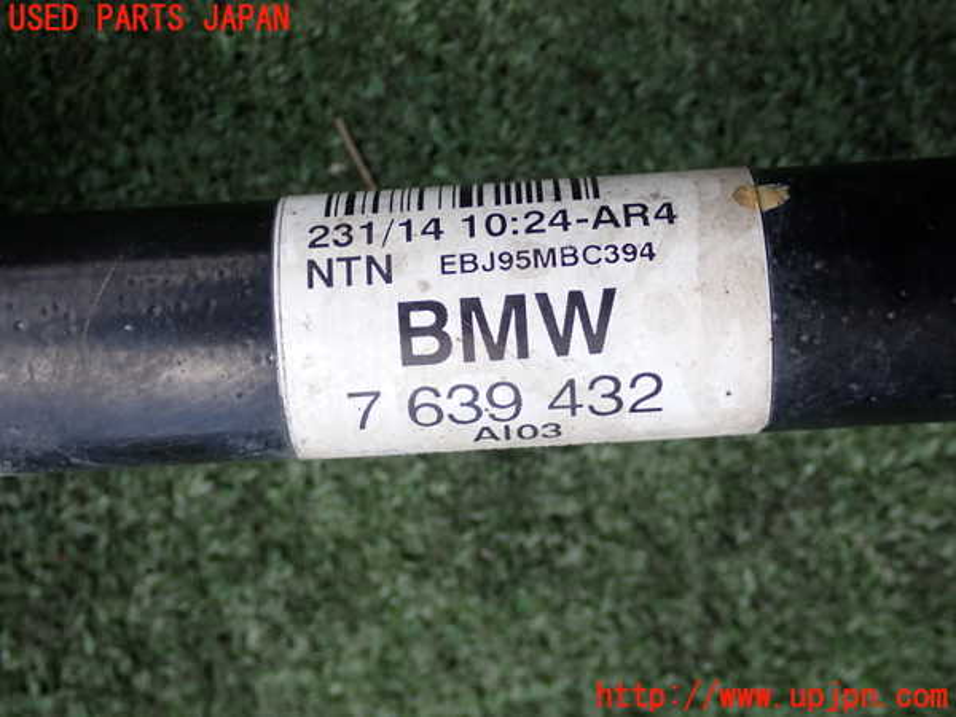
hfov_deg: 31.2
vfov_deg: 23.7
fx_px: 1712
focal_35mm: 62
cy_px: 358
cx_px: 478
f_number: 3.6
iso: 100
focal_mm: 11.09
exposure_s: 1/200
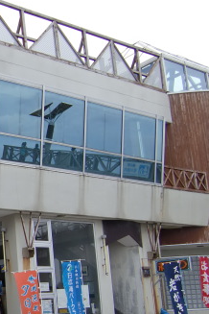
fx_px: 496
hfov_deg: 21.0
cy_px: 224
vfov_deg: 34.5
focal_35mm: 57
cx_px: -82
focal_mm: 4.9
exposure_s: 1/160
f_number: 7
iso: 64
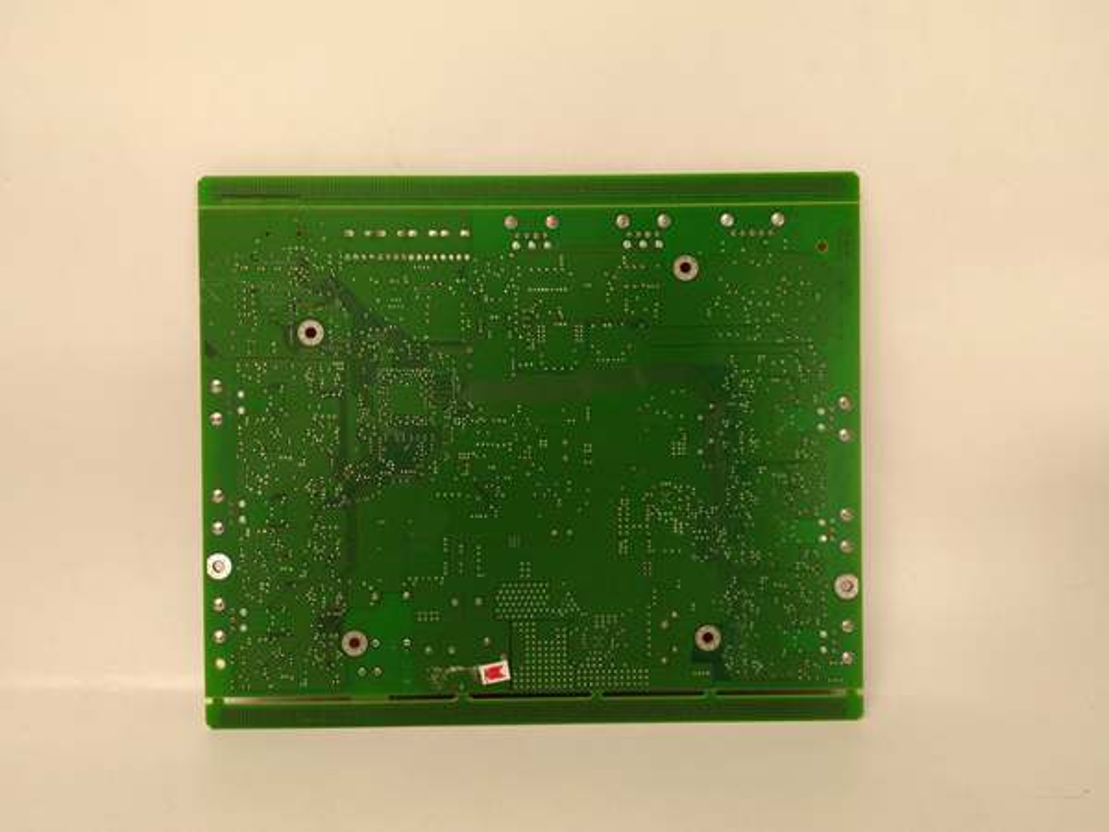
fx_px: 865
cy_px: 416
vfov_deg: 51.4
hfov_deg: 65.3
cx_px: 554
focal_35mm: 27
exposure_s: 1/33
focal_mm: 3.79
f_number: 2
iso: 177
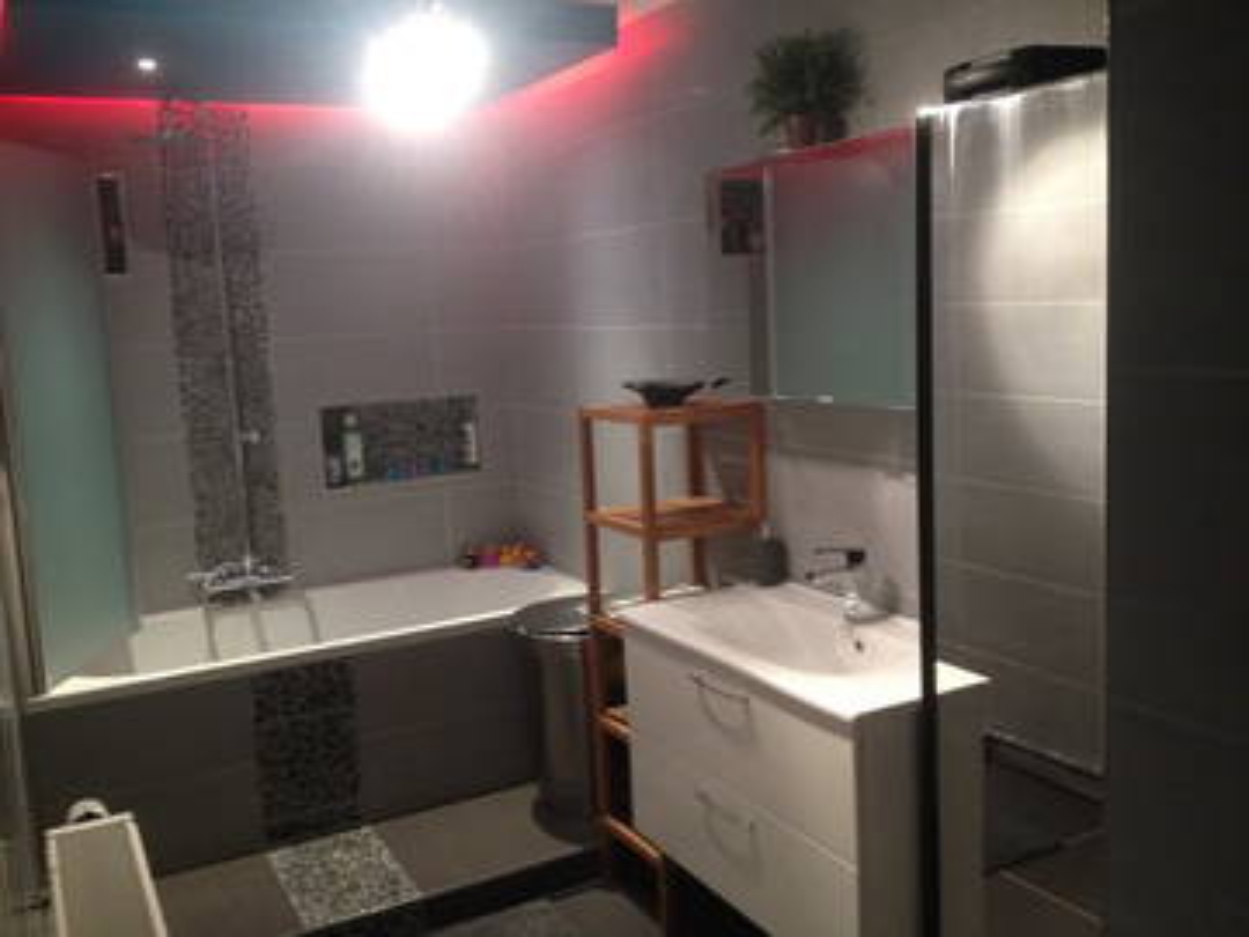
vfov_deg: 40.7
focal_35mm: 35
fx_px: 1263
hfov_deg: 52.6
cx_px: 624
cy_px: 468
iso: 250
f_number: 2.4
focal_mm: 4.28
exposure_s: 1/20
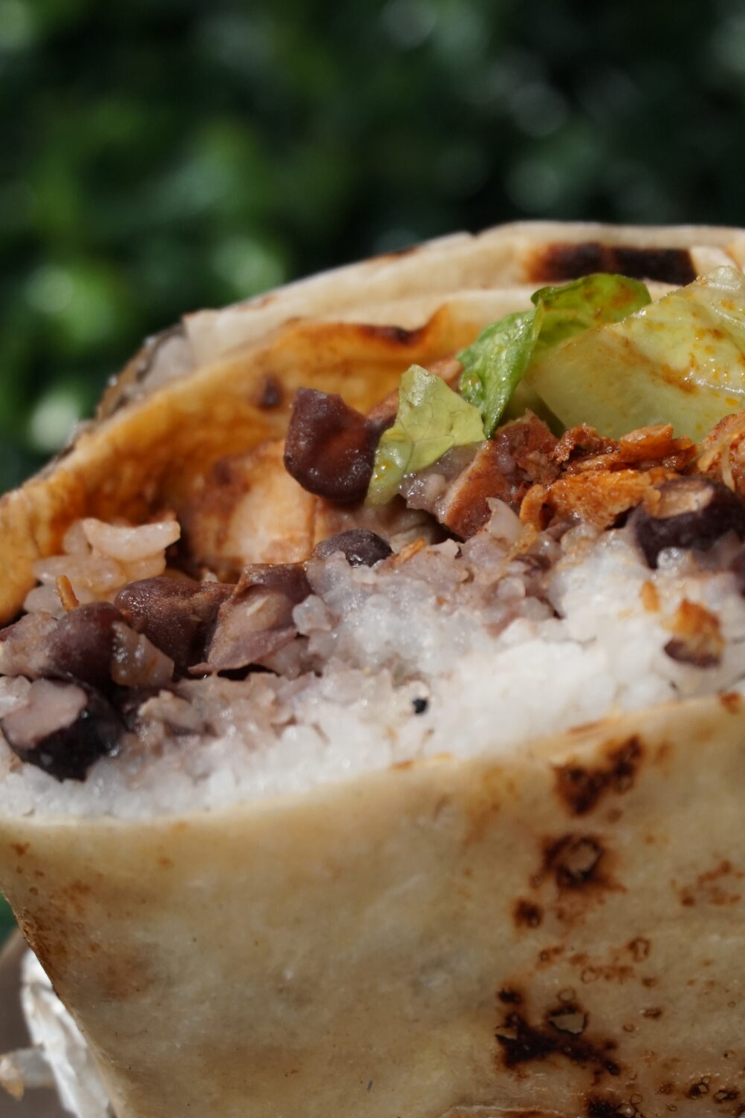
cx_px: 492
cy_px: 833
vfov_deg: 10.3
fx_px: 6178
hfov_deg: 6.9
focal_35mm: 199
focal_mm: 78
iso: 640
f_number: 4
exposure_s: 1/125
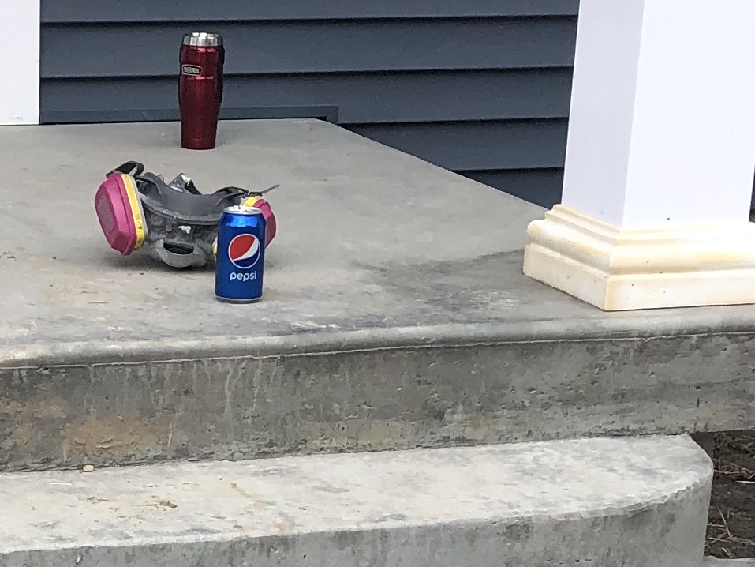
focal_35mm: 118
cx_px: 37
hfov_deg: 16.4
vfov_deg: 12.1
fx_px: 2574
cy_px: 809
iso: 20
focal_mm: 3.99
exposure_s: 1/1715
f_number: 1.8
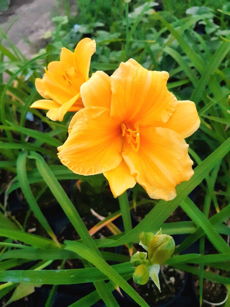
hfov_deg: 53.1
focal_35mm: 26
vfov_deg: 67.3
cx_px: 115
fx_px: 230
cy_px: 154
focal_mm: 3.92
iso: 500
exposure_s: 1/100
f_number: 1.7
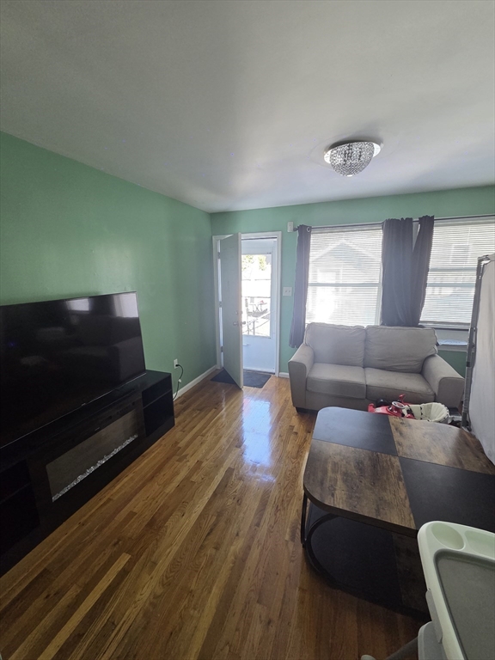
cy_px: 330
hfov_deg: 89.9
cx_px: 248
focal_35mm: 13
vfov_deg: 106.2
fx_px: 248
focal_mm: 2.2
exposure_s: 1/120
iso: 250
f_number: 2.2
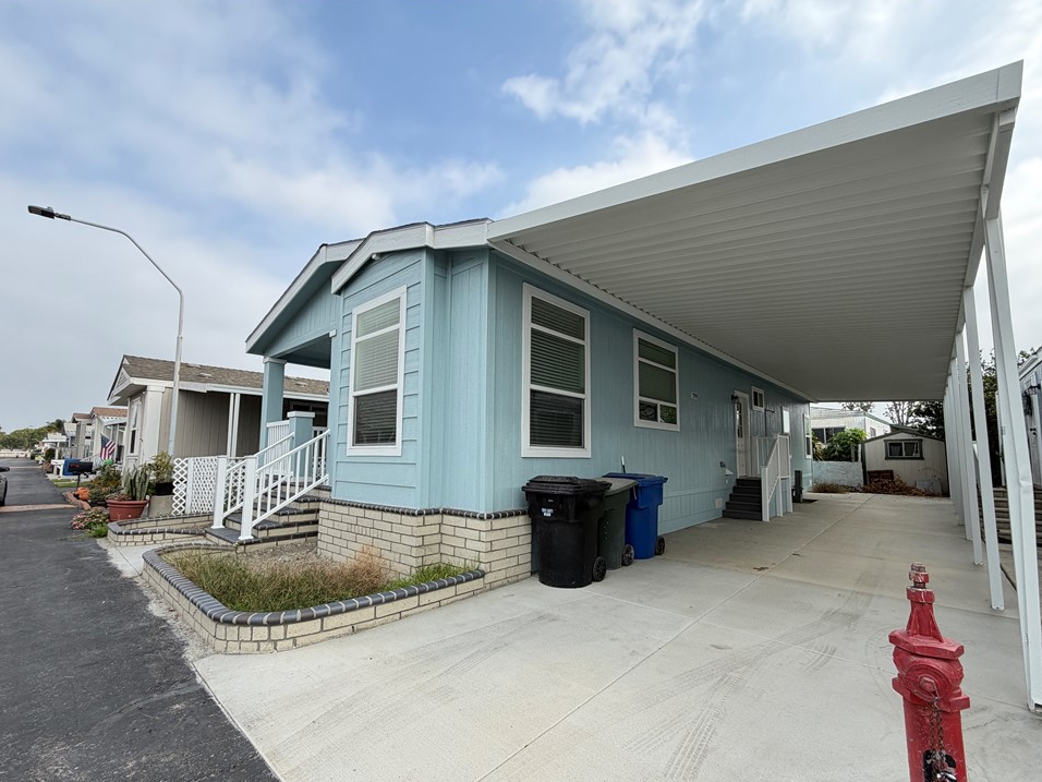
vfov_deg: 81.7
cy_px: 414
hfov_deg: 98.1
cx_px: 542
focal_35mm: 15
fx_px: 452
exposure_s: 1/502
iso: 50
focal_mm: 2.22
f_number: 2.2
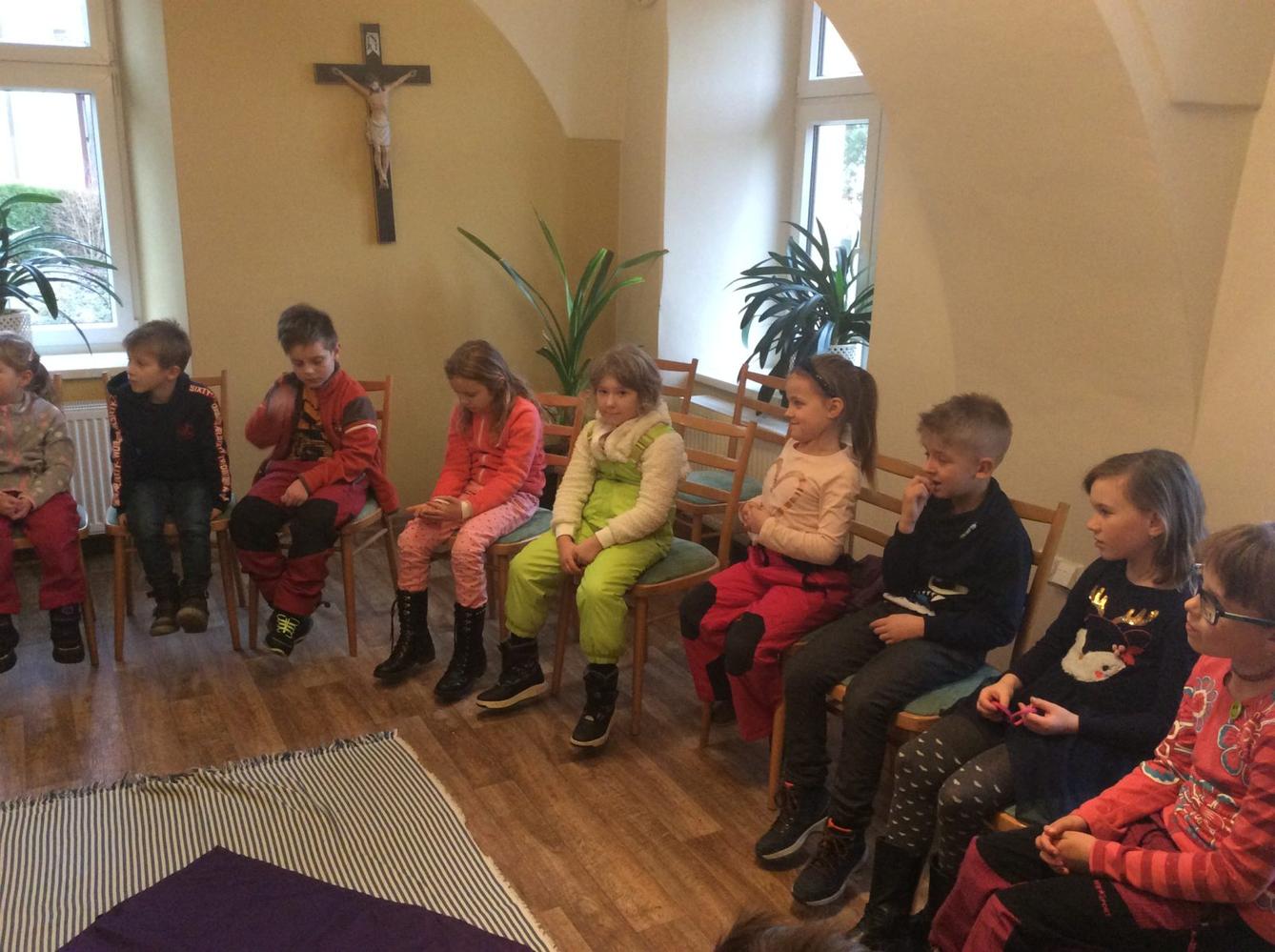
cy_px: 476
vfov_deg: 44.0
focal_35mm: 32
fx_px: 1177
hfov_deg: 56.9
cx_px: 638
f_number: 2.4
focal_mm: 3.3
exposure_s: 1/25
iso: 160
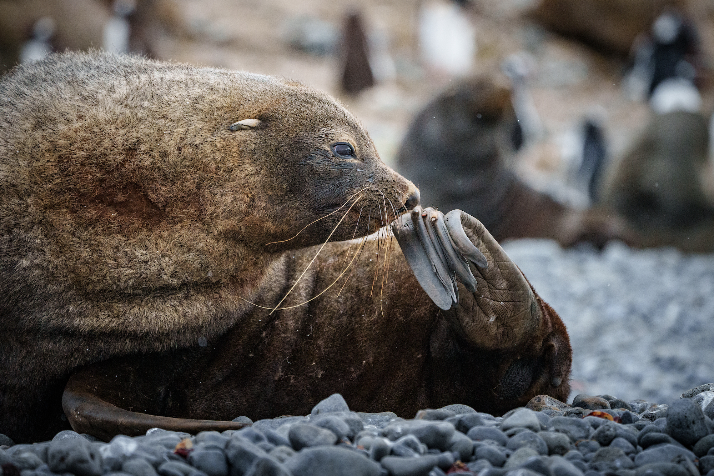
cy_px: 238
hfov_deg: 7.1
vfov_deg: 4.7
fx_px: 5771
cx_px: 357
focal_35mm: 291
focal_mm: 291
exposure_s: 1/1000
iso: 5000
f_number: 5.6
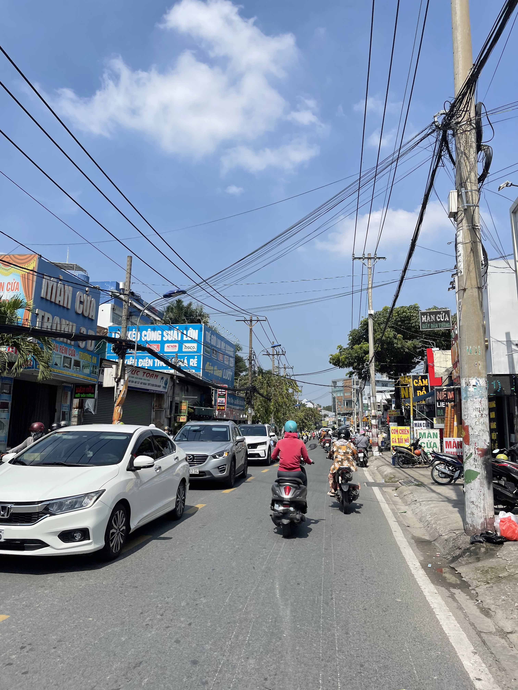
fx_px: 499
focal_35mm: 25
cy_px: 345
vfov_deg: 69.4
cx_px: 259
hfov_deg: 54.9
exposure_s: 1/4717
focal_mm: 5.1
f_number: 1.6
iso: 32
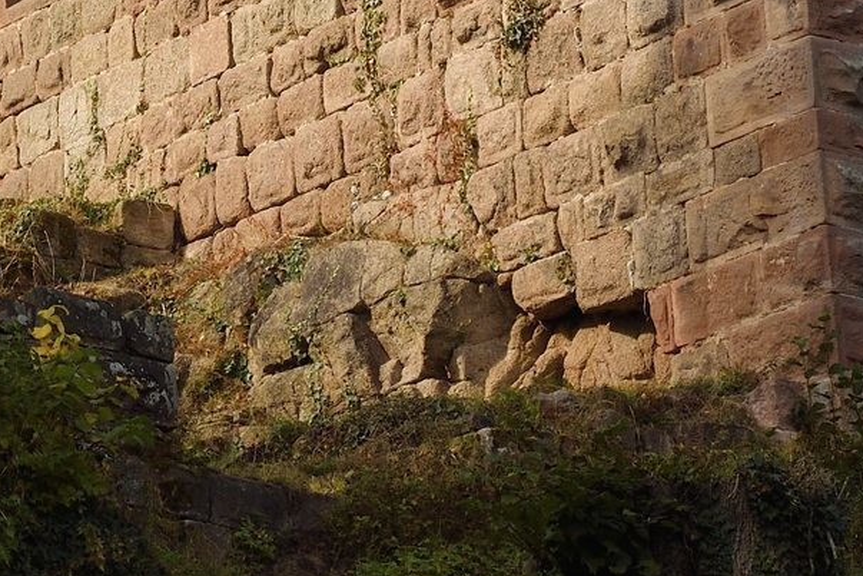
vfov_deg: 4.8
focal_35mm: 279
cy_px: -689
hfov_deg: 7.3
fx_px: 6688
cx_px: -173
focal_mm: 70
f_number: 8
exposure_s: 1/500
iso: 200
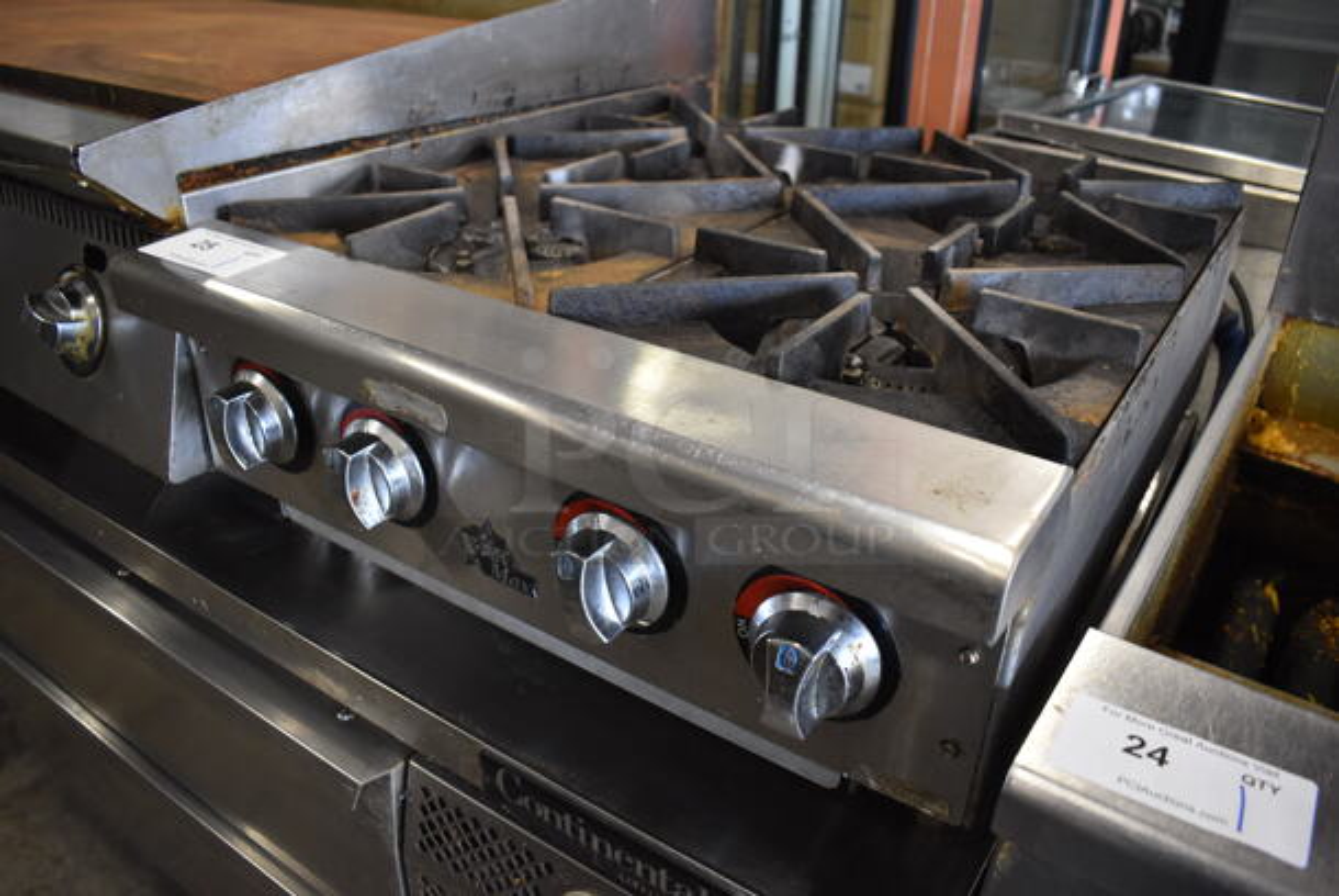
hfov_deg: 67.3
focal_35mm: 27
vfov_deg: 48.0
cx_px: 670
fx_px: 1005
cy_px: 448
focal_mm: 18
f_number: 3.5
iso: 1600
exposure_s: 1/125
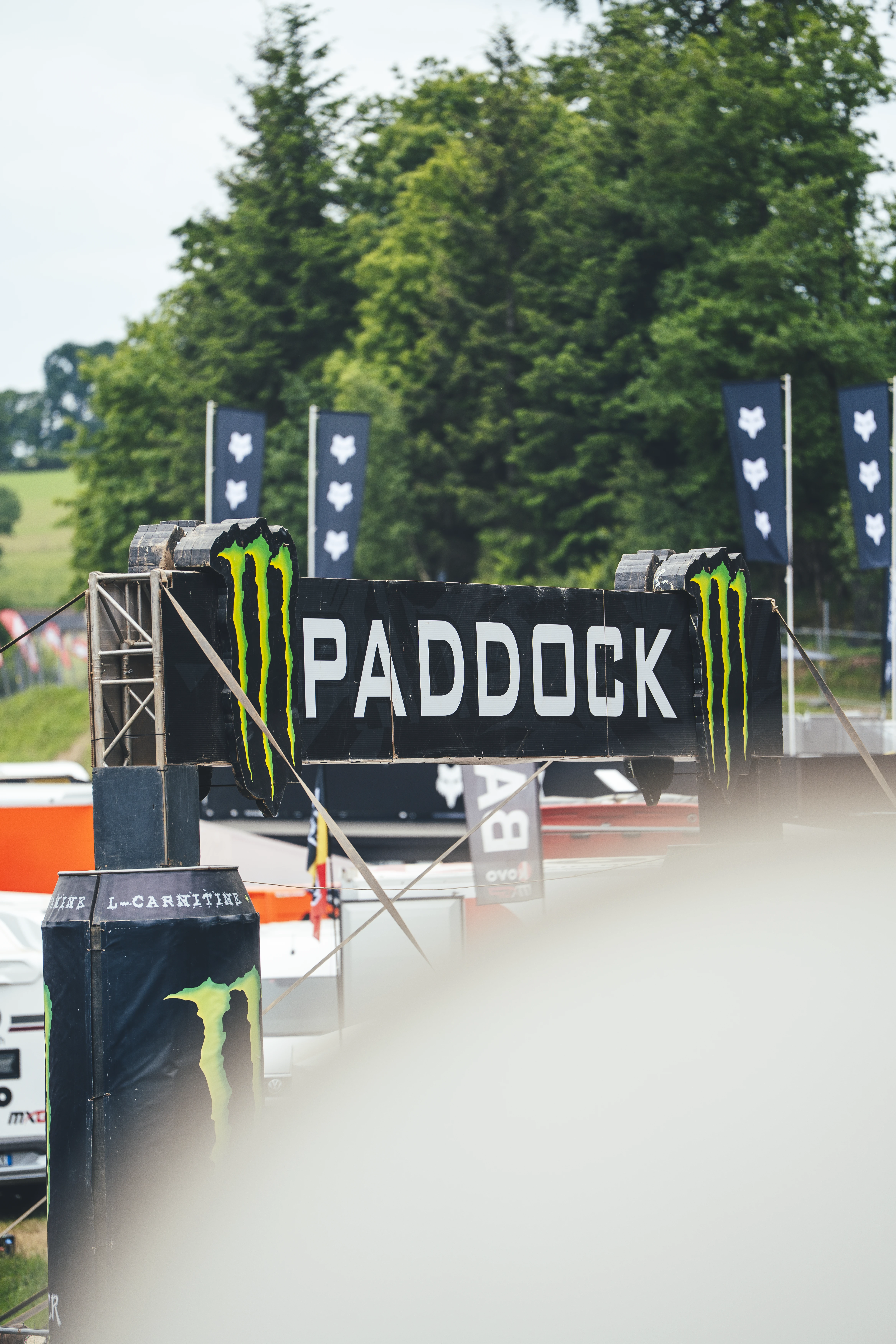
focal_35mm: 200
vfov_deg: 10.3
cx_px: 448
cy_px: 672
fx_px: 7466
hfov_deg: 6.9
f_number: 2.8
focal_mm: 200
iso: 100
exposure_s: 1/320
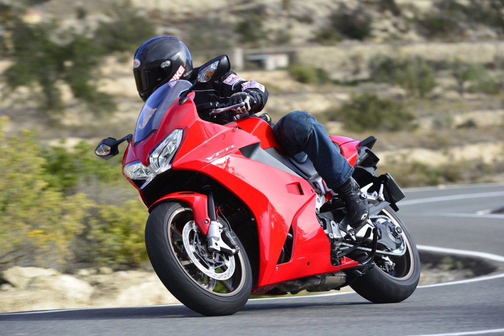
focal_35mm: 160
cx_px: 252
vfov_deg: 8.6
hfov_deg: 12.8
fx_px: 2240
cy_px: 168
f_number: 7.1
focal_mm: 160
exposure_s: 1/250
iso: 200
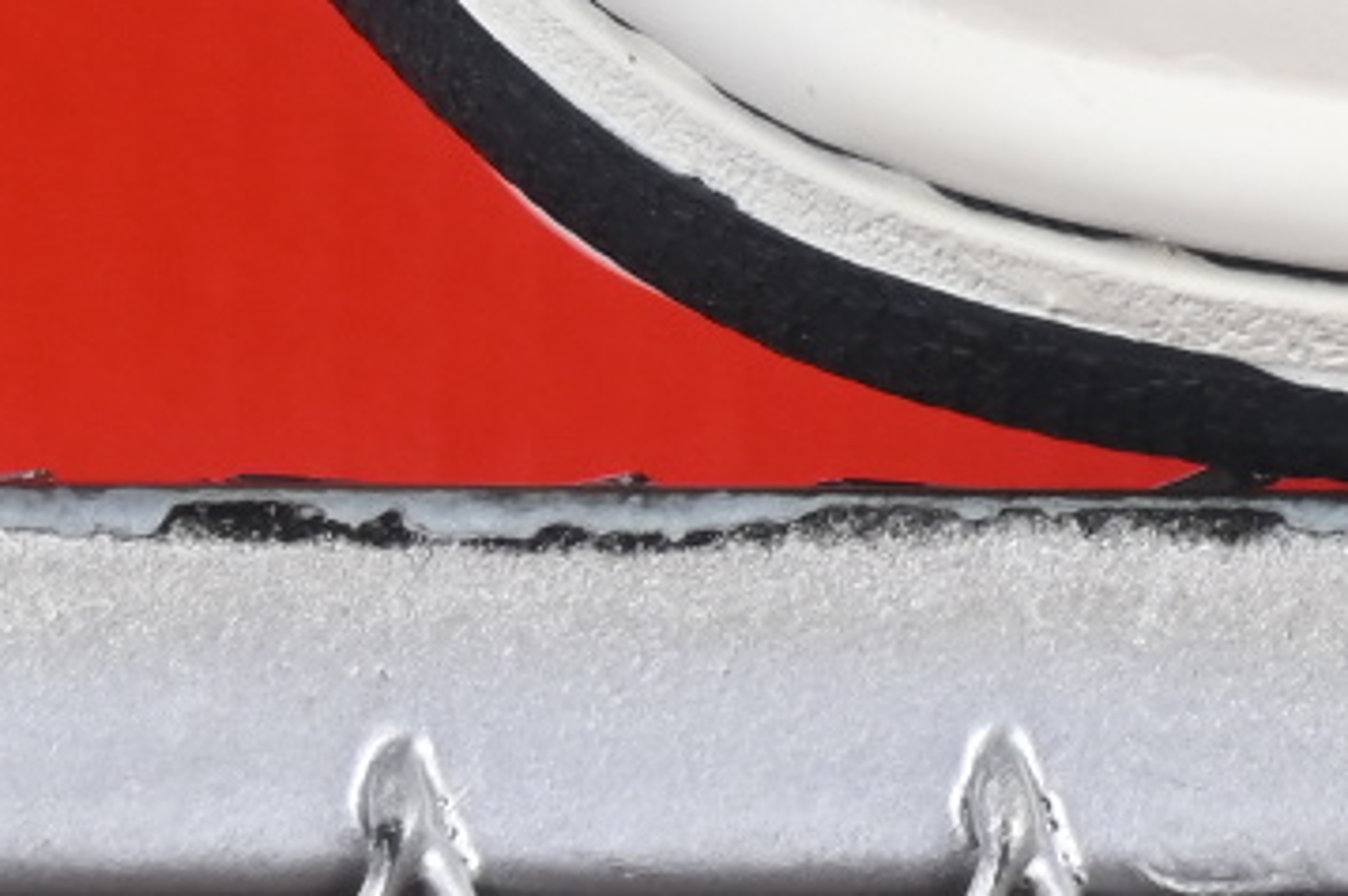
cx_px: 2564
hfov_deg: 3.5
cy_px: -1619
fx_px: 21847
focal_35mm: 584
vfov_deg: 2.3
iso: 160
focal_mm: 50
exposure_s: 1/80
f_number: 8
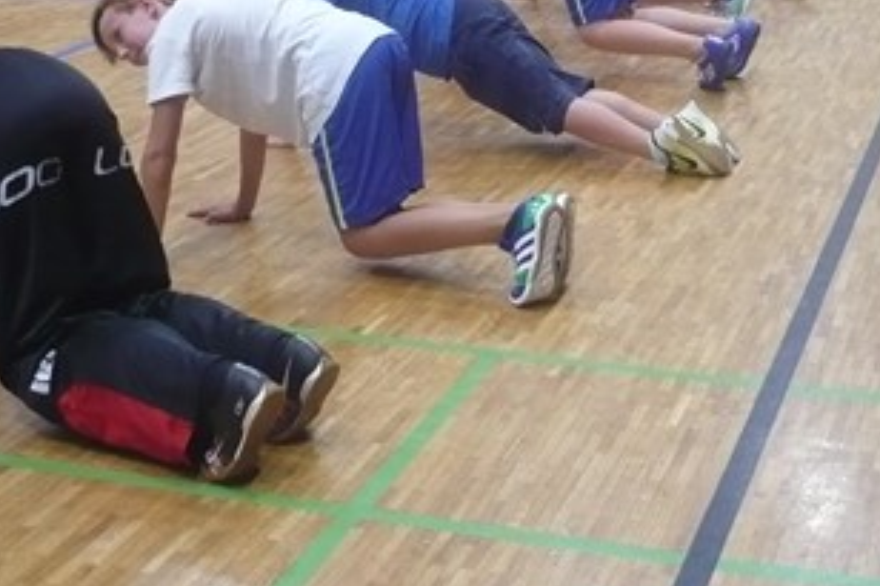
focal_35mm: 71
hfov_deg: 28.2
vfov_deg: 18.7
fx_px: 1735
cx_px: 606
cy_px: 0
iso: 250
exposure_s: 1/30
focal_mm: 5.8
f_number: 2.8
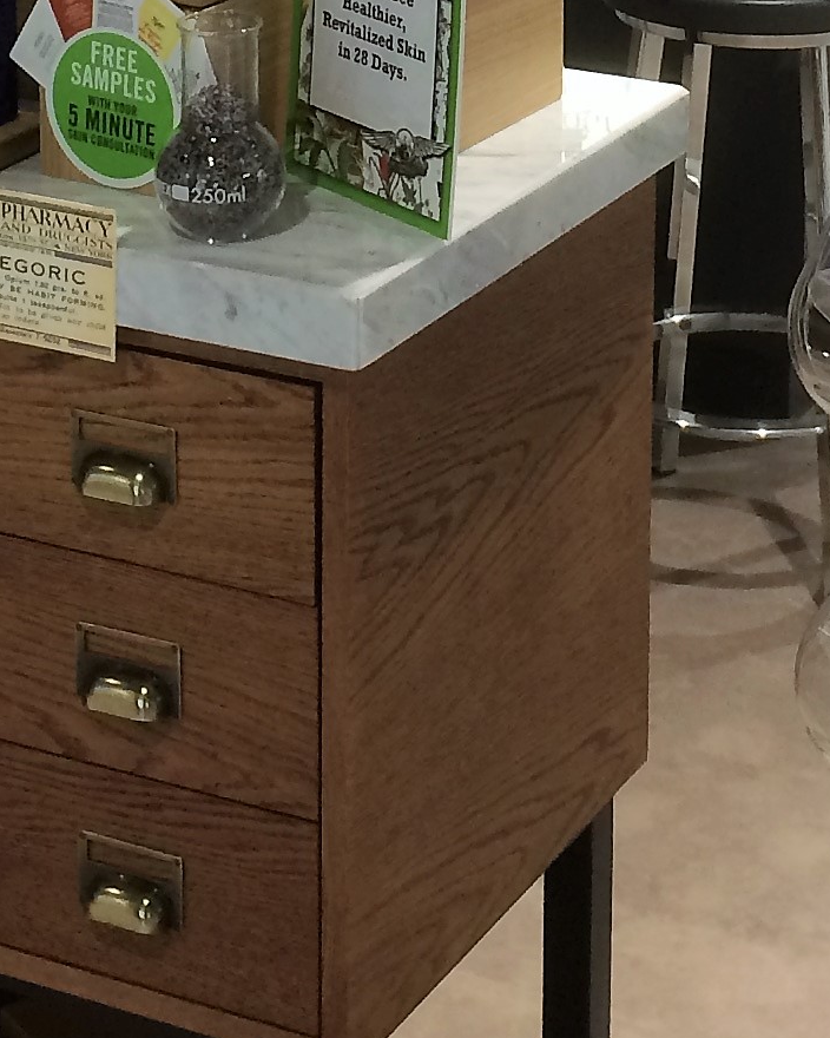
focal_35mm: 105
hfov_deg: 14.6
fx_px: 3224
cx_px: 544
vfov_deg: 17.1
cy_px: -352
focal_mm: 4.15
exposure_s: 1/33
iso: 64
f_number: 2.2
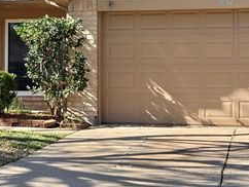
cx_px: 85
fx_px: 713
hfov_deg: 19.8
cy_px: 43
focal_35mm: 99
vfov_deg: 14.9
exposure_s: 1/2273
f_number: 1.78
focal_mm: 6.76
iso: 80
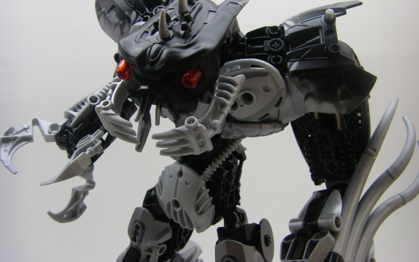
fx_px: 468
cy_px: 108
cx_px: 208
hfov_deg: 48.2
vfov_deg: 31.2
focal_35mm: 41
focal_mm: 6.3
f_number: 3.5
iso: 64
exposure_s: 1/60
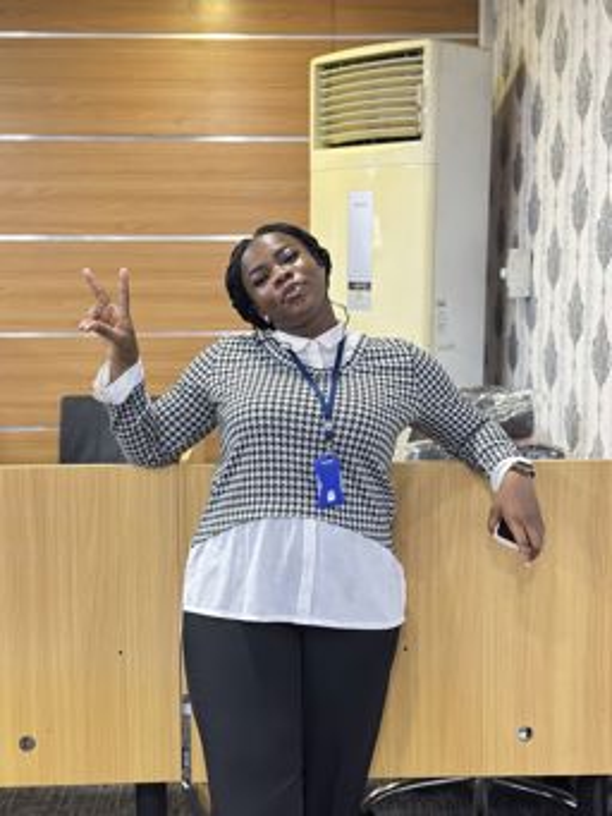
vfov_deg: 39.6
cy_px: 408
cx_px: 306
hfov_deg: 30.3
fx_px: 1131
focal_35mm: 48
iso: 320
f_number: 1.78
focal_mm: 6.86
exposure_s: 1/33
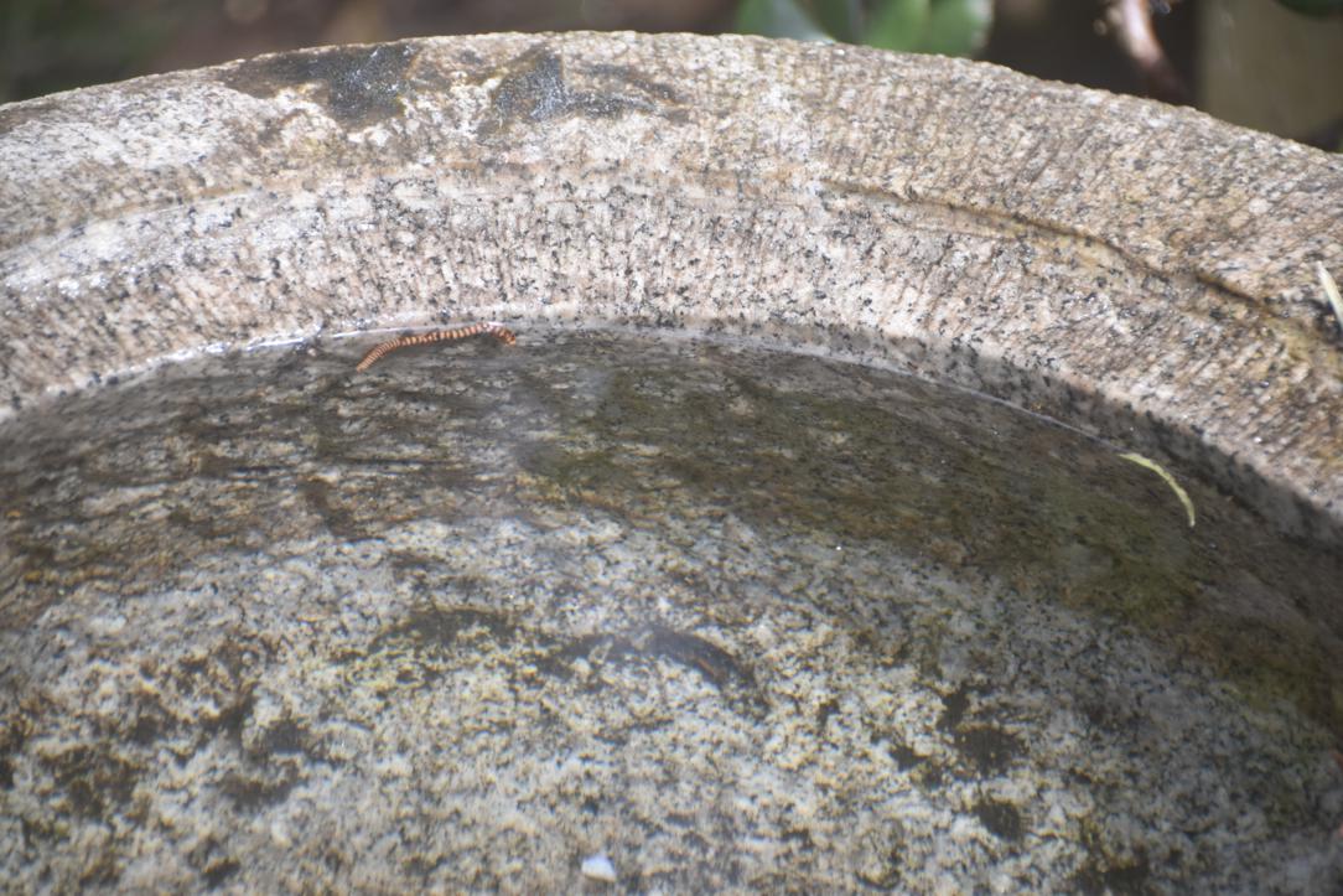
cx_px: 672
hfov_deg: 8.9
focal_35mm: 232
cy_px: 448
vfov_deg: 5.9
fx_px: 8674
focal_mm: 155
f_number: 6
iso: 400
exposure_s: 1/400
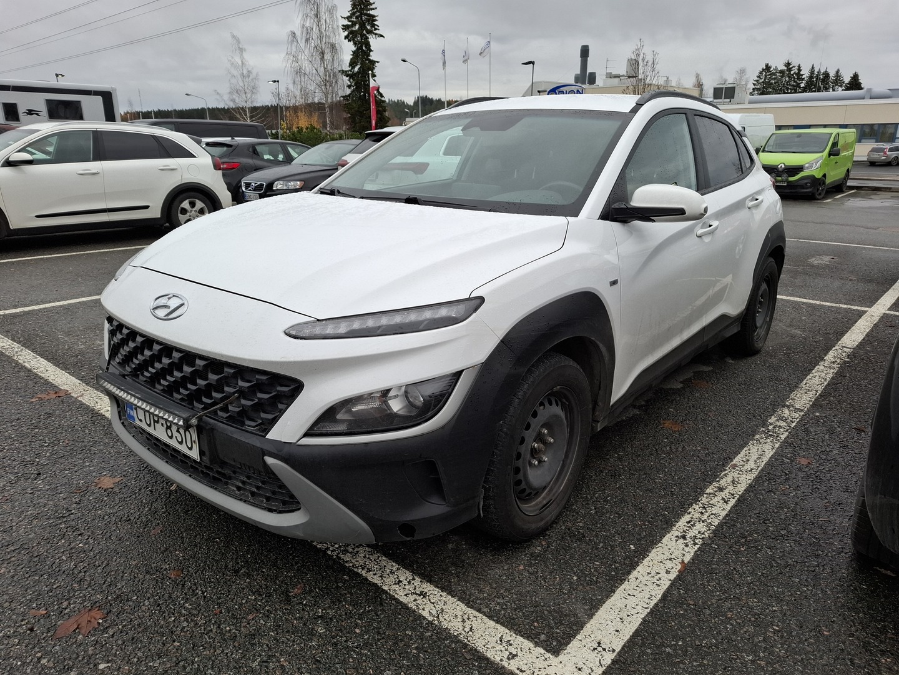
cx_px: 450
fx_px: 597
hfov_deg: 73.9
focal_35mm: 23
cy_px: 338
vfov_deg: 58.9
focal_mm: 5.54
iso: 50
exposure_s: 1/283
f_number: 1.8
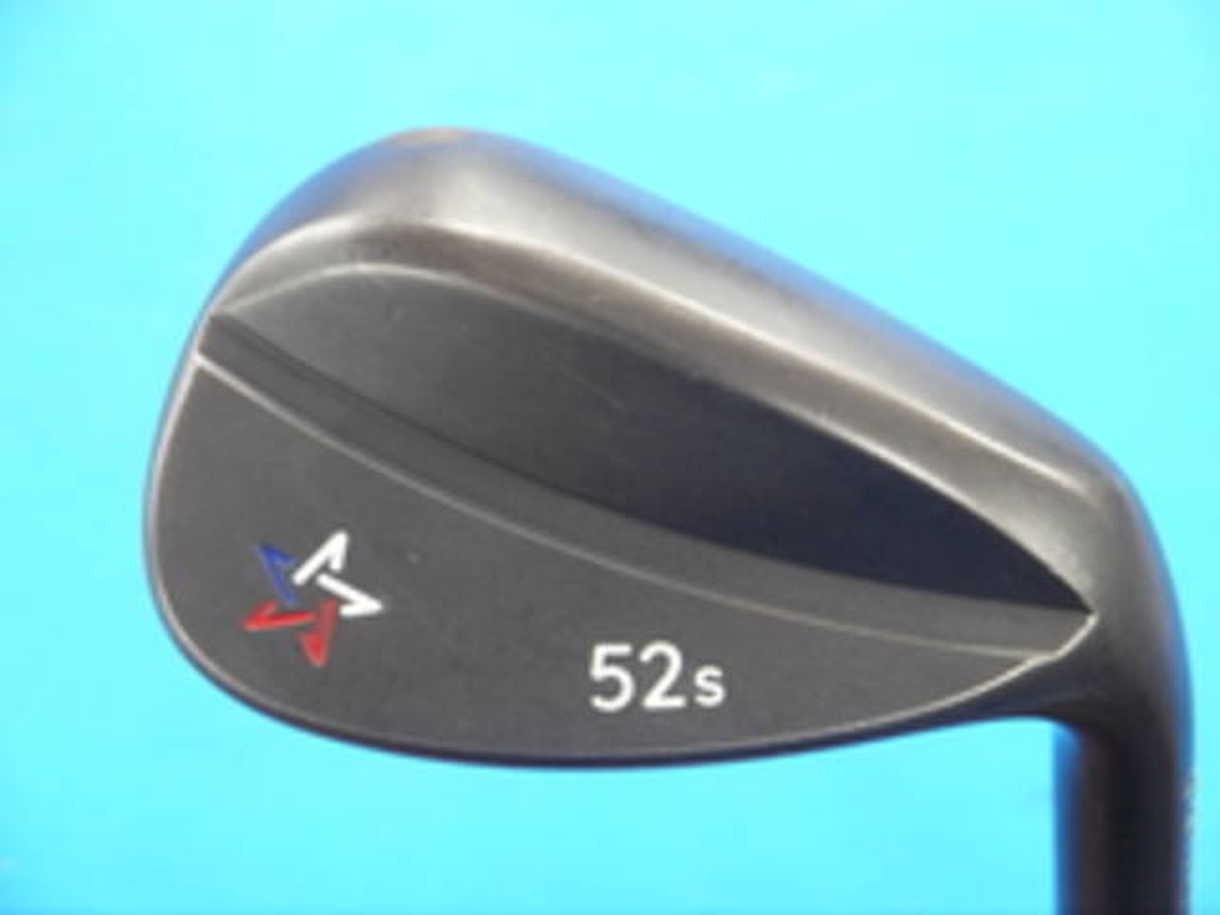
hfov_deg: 25.0
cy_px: 458
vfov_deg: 18.9
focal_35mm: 78
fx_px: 2749
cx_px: 610
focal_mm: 39
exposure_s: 1/40
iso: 800
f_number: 5.5
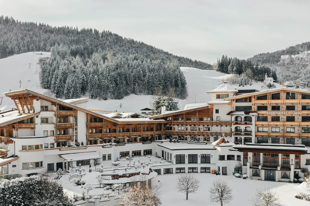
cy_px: 118
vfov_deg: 35.0
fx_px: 327
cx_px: 185
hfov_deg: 50.4
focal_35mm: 38
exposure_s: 1/500
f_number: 6.3
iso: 100
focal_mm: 10.26
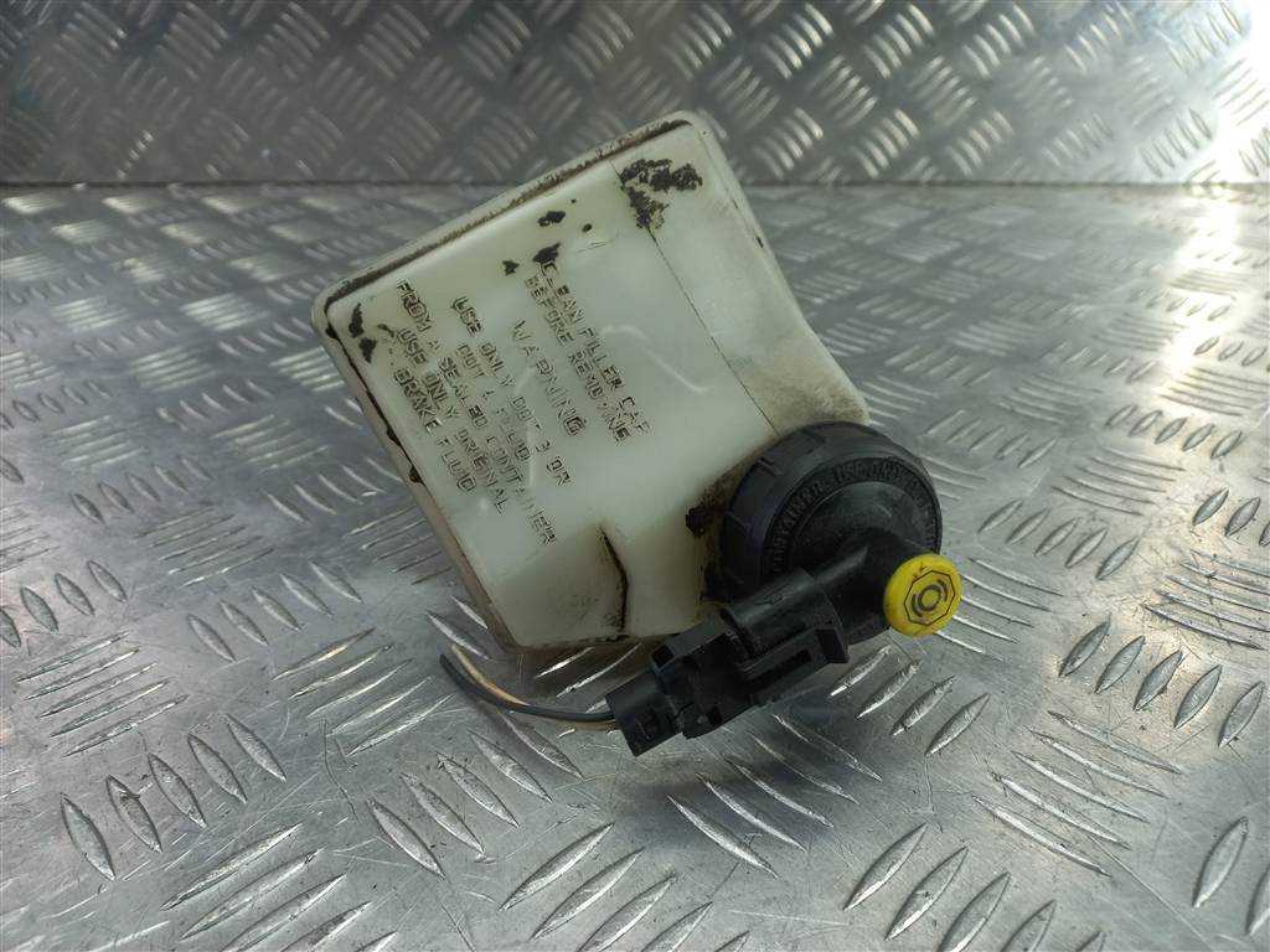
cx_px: 635
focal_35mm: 25
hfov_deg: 69.4
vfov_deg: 54.9
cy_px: 476
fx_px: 917
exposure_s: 1/50
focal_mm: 4.6
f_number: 1.8
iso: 50
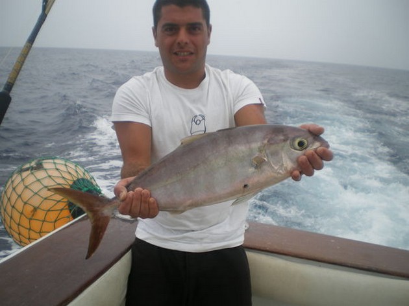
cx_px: 204
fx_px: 425
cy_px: 153
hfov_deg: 51.4
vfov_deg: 39.6
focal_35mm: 36
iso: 50
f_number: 3.1
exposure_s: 1/200
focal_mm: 6.3
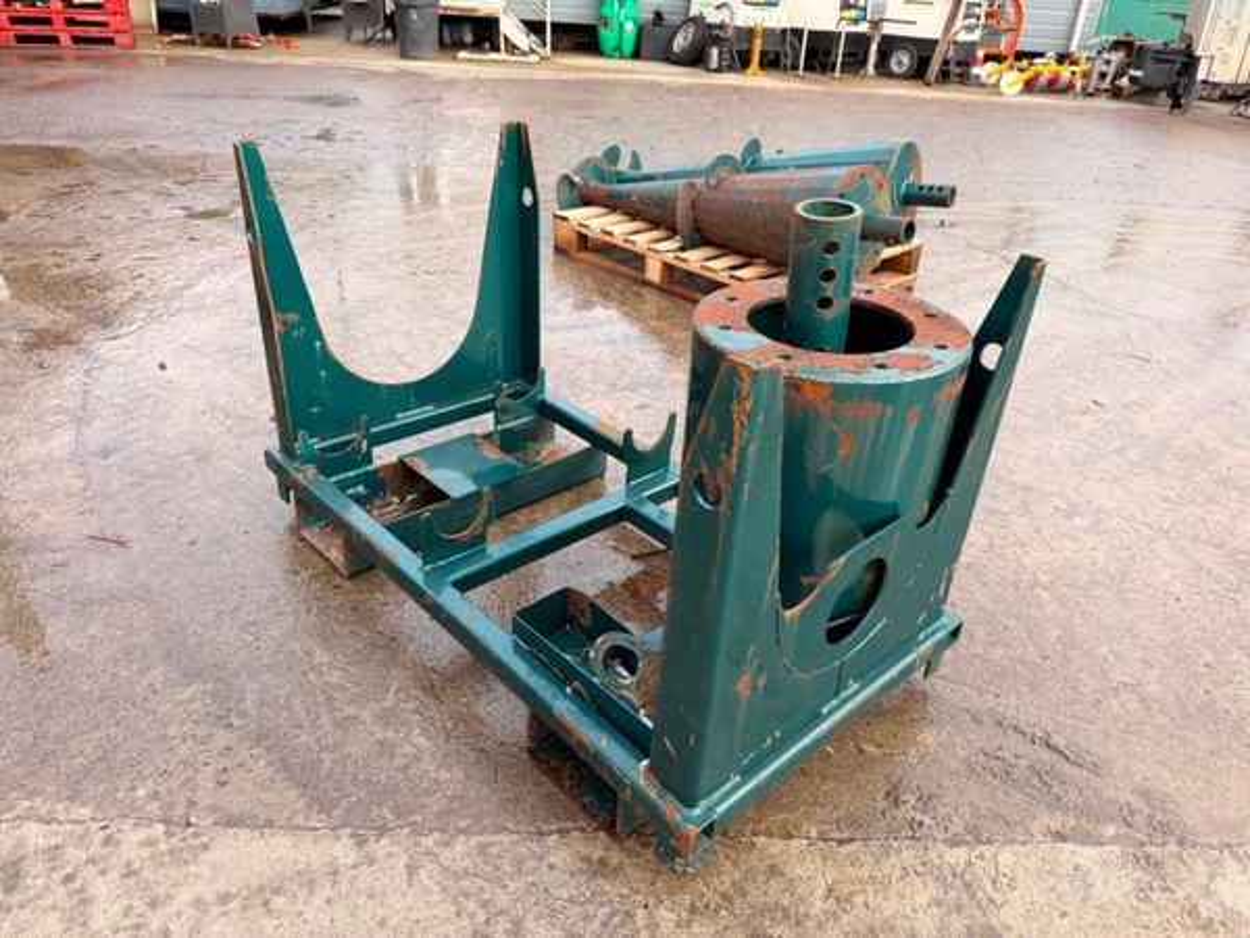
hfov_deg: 71.6
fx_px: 867
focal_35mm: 24
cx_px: 625
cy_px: 469
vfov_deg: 56.8
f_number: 1.78
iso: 80
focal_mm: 6.76
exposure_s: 1/813
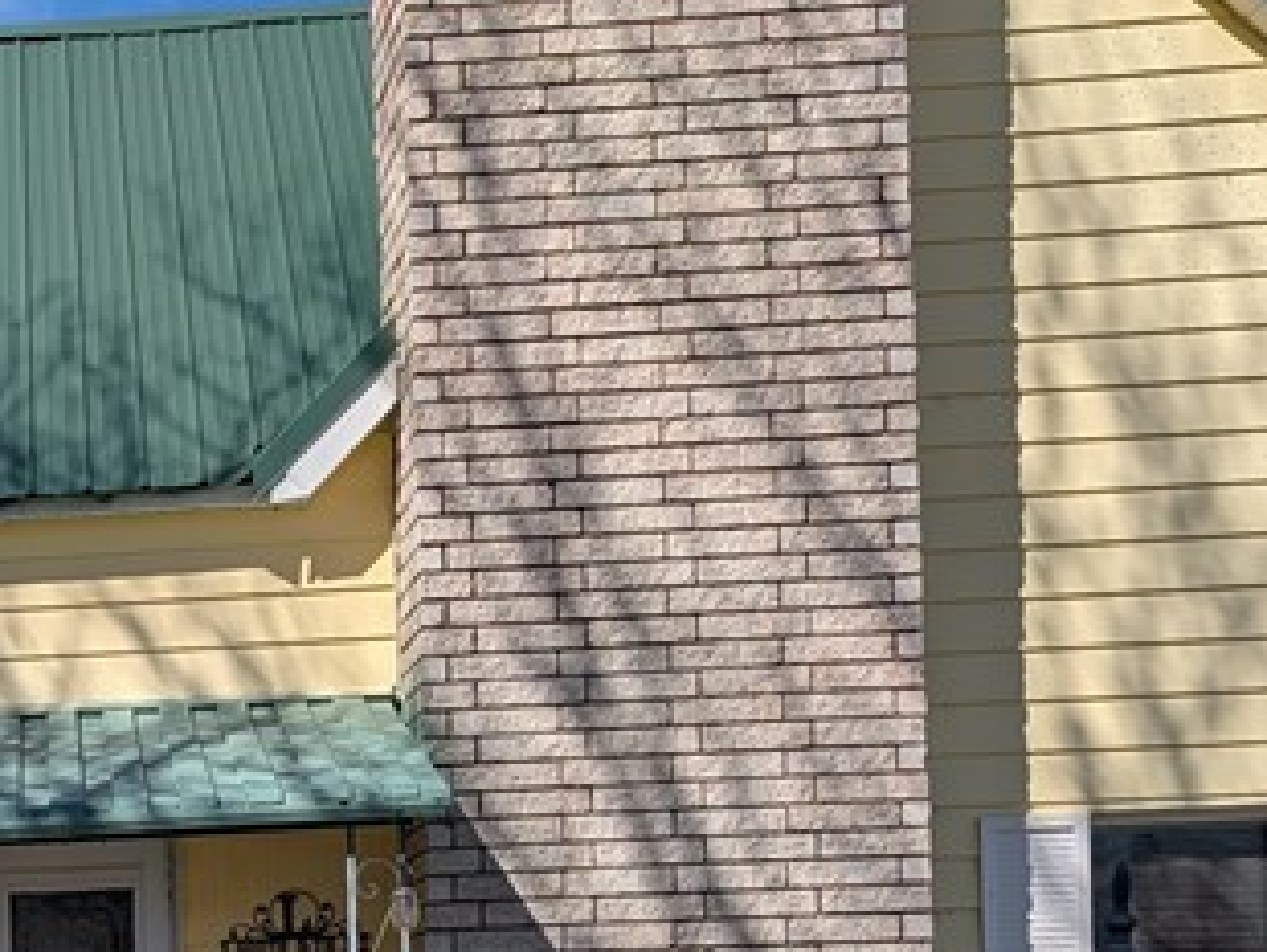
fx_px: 2894
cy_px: 1075
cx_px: -292
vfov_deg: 18.0
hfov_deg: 22.6
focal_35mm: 79
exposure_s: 1/1869
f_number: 1.68
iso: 19
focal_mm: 6.9
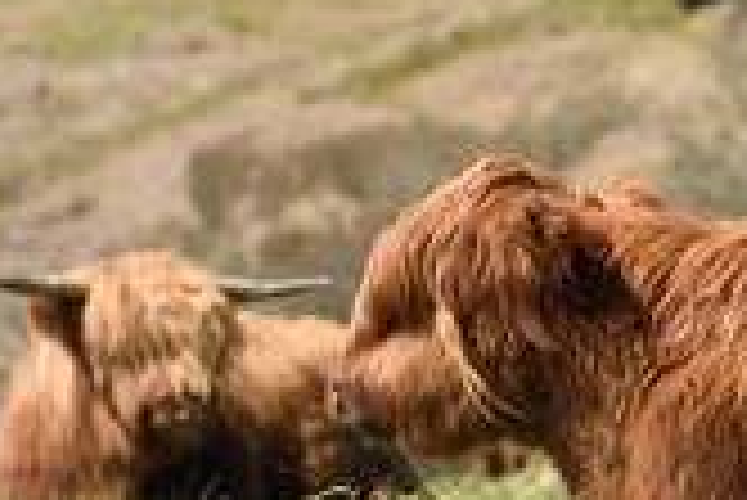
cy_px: 230
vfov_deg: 2.7
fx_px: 10508
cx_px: 828
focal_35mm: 506
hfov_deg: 4.1
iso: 200
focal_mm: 200
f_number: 8
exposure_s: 1/320
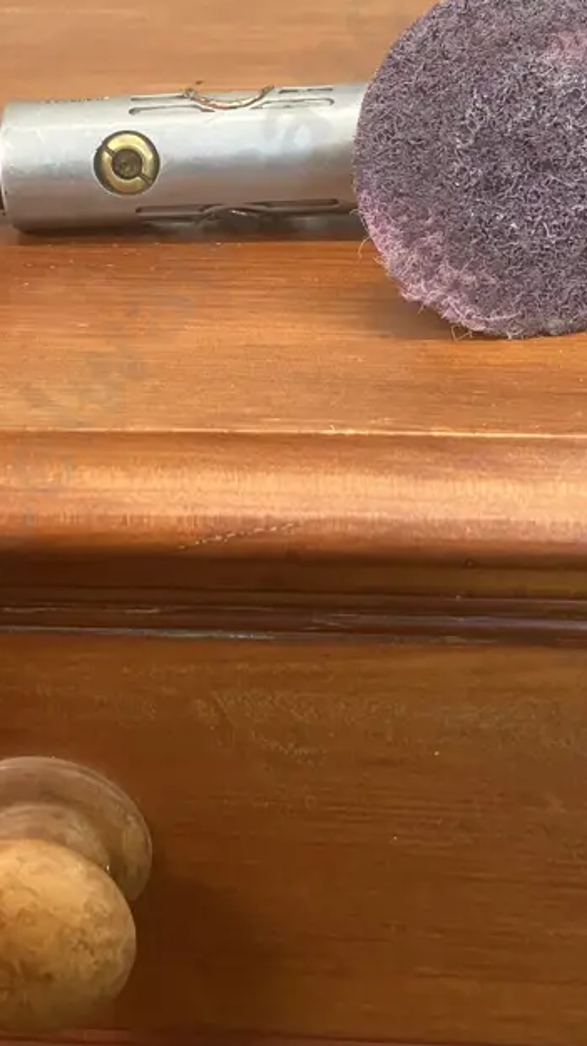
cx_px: 242
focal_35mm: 50
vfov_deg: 39.6
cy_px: 196
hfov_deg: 23.9
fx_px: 1385
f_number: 1.8
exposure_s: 1/50
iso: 250
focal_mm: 3.99
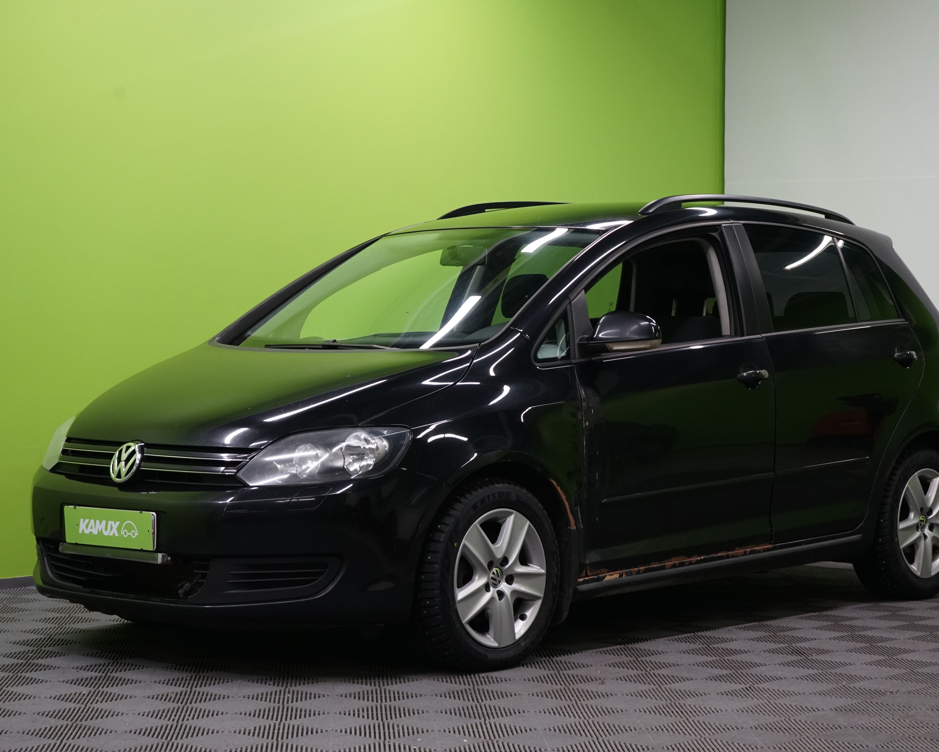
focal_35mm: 79
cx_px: 502
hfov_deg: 24.1
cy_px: 376
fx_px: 2196
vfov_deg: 19.4
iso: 1600
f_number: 7.1
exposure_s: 1/80
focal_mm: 70
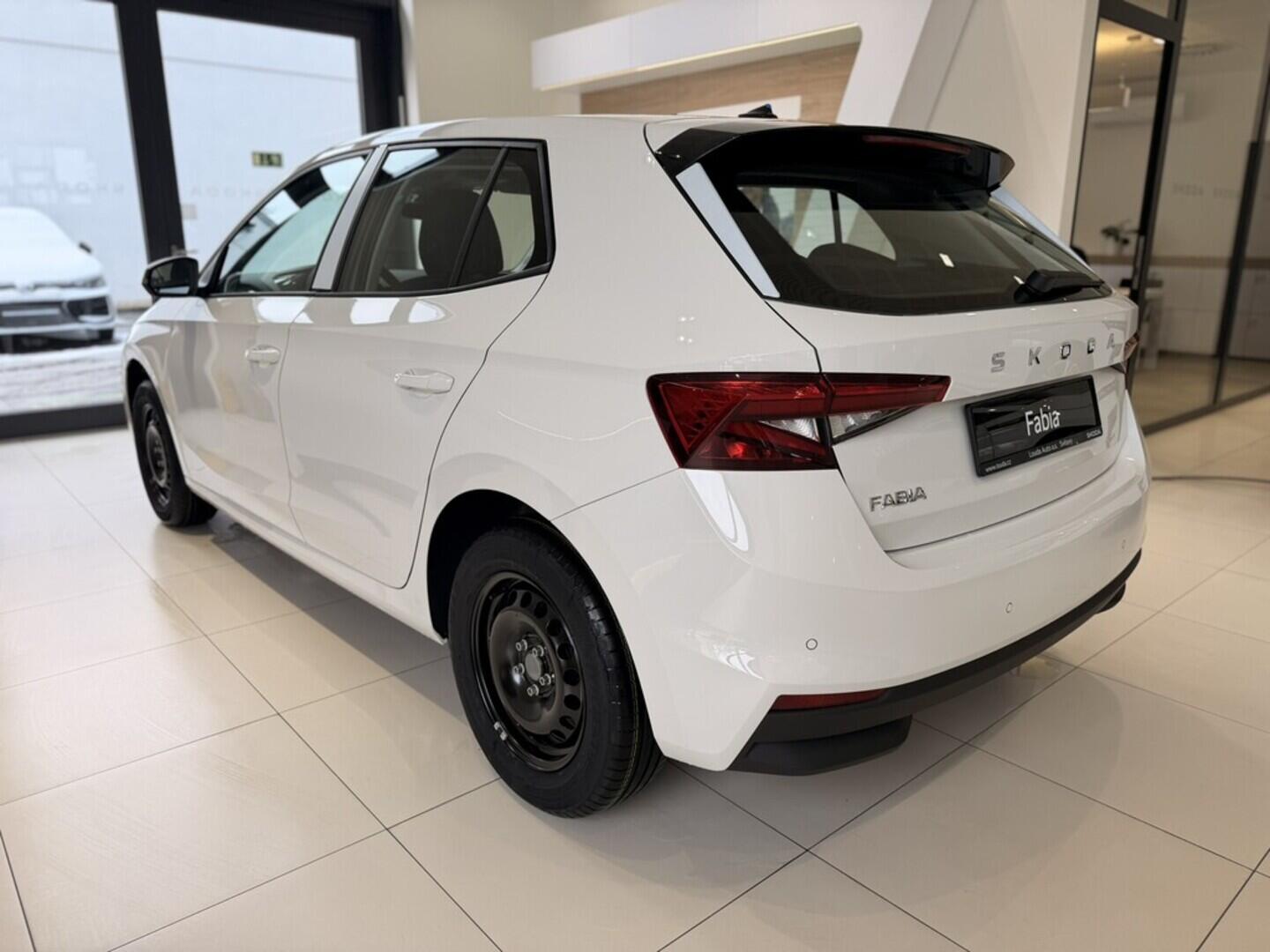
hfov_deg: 71.6
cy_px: 476
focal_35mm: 24
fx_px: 881
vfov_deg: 56.8
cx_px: 635
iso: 64
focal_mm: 6.76
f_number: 1.78
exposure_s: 1/244
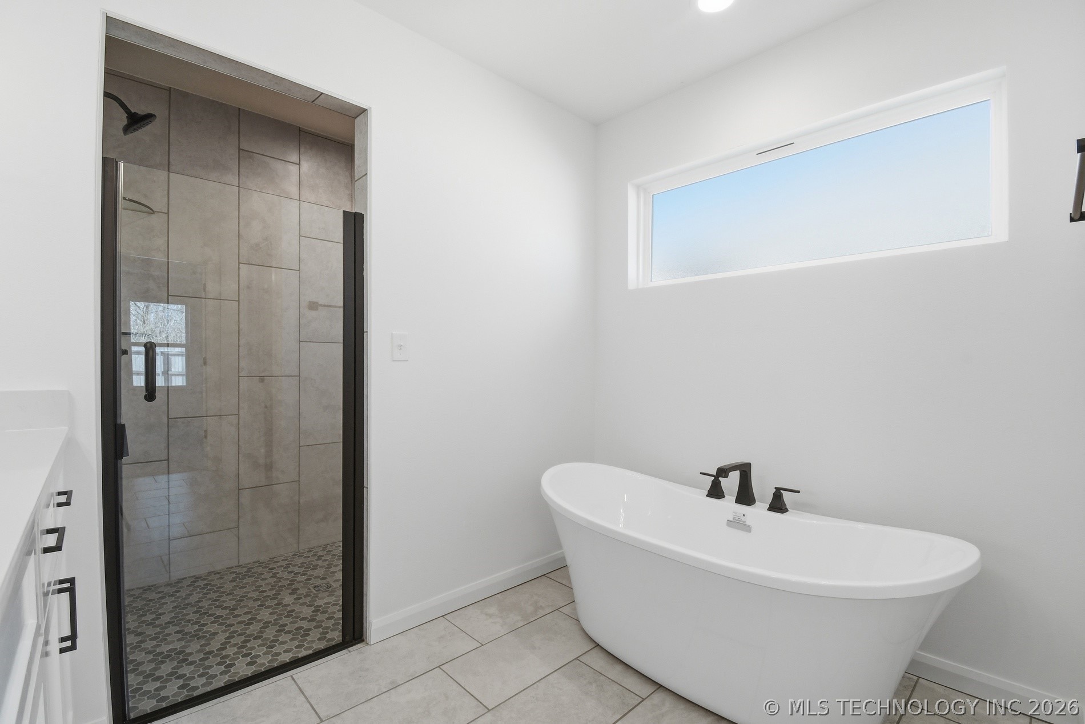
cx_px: 542
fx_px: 452
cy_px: 362
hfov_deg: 100.4
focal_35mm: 15
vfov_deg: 77.3
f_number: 9
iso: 250
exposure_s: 1/250
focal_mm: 10
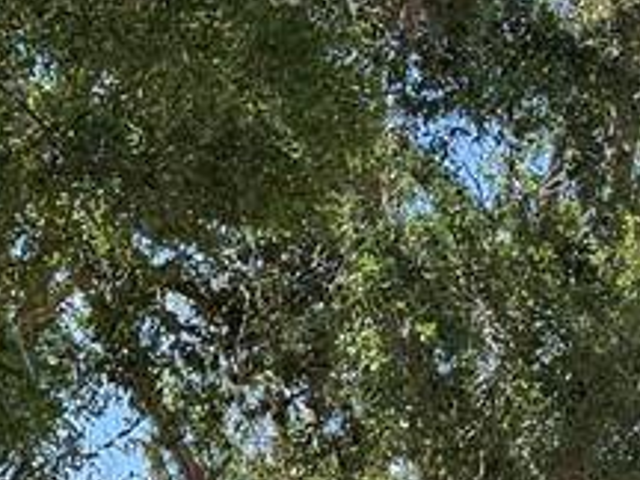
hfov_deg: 17.2
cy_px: 827
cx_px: 169
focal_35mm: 114
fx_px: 2108
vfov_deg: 12.1
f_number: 1.78
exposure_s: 1/1010
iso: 80
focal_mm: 6.76
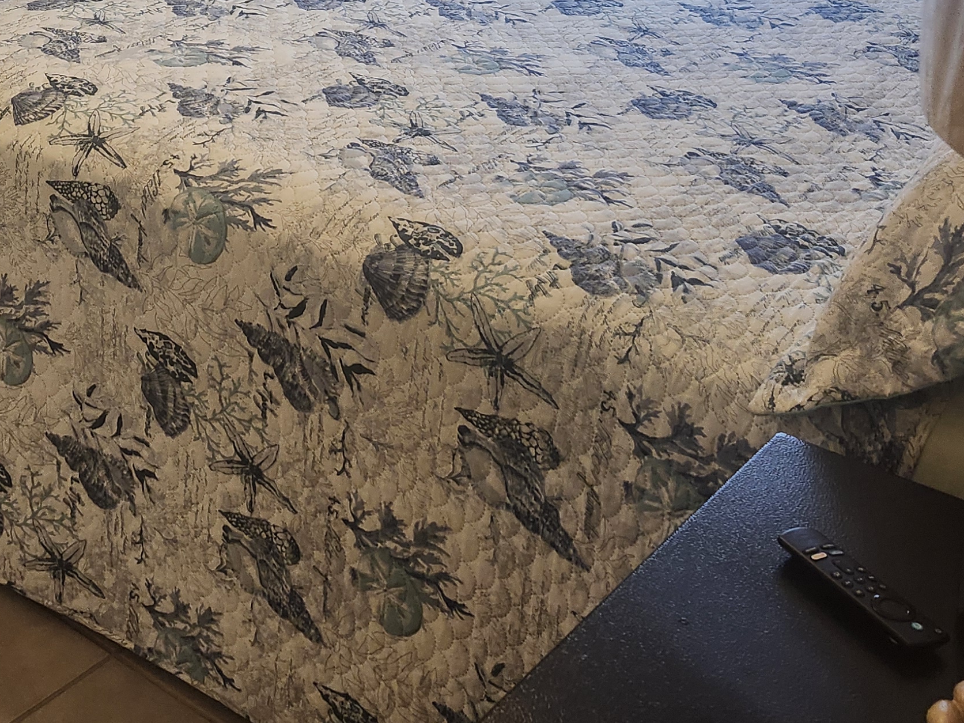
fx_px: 1532
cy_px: -26
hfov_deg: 34.2
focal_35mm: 55
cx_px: 241
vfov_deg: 25.1
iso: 320
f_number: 1.8
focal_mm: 5.54
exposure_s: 1/120
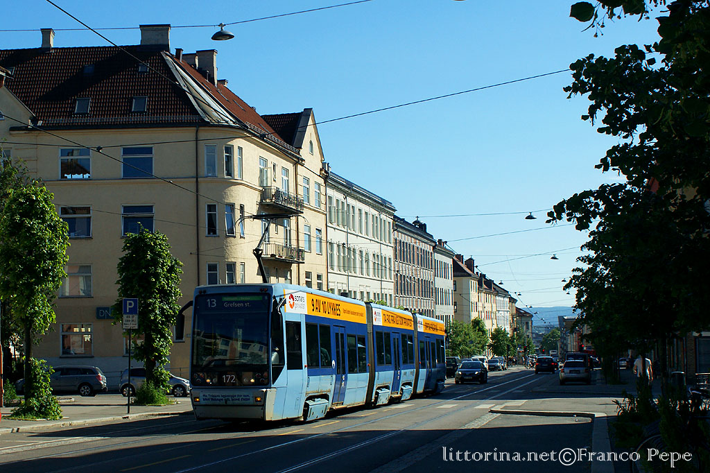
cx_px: 355
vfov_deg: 31.9
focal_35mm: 42
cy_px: 236
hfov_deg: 46.4
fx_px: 828
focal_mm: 28
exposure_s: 1/640
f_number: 7.1
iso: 200
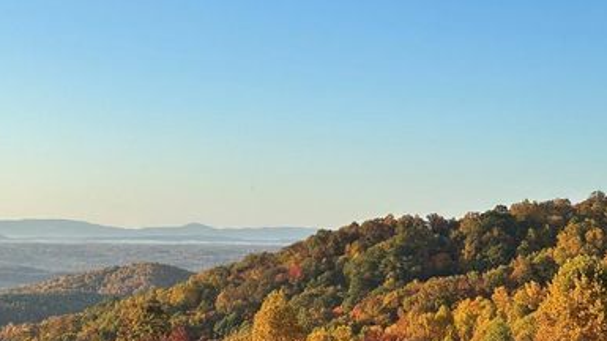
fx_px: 1094
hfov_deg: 31.0
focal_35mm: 68
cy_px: 217
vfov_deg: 17.7
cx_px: 254
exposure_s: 1/1848
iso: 64
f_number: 1.78
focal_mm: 6.86
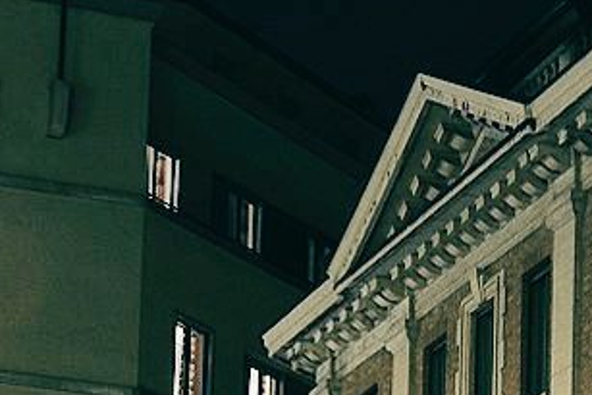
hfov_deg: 11.6
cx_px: 490
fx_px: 2895
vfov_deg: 7.5
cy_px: 825
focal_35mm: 176
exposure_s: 4
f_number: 11
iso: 100
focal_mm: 24
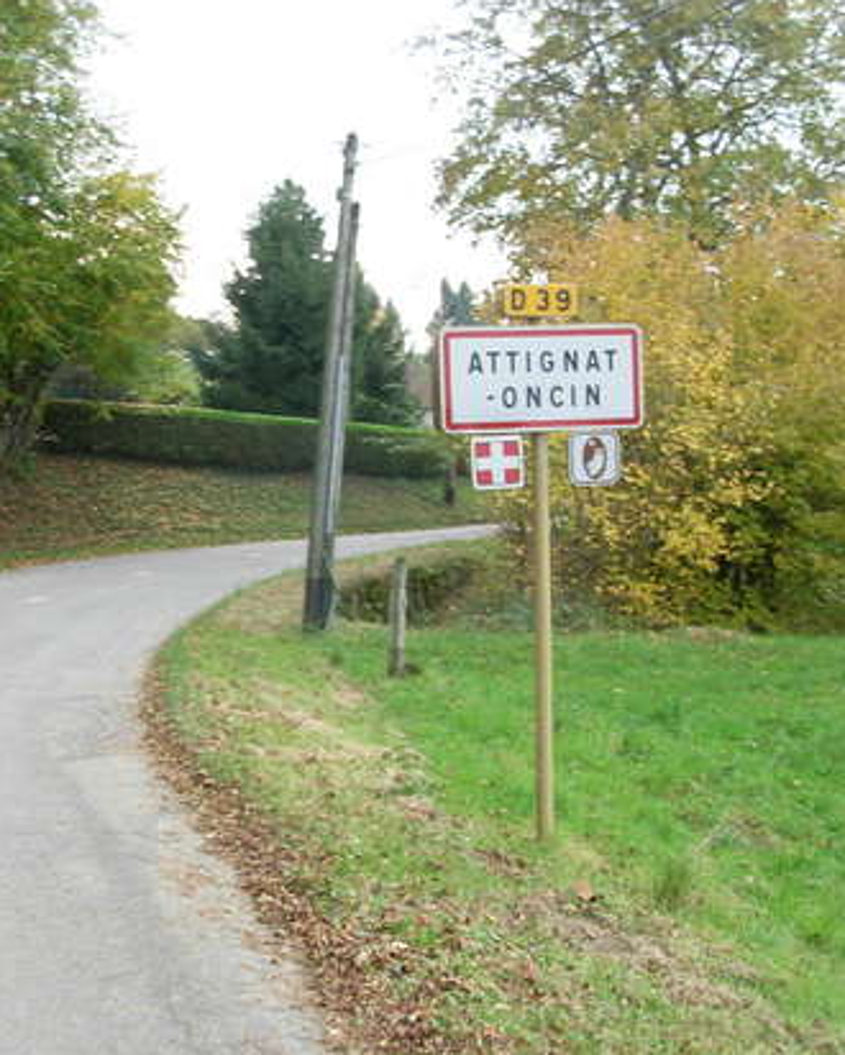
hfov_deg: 28.0
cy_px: 510
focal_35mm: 54
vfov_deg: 34.7
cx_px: 312
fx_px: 1687
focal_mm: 6.3
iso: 79
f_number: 2.9
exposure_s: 1/93.1
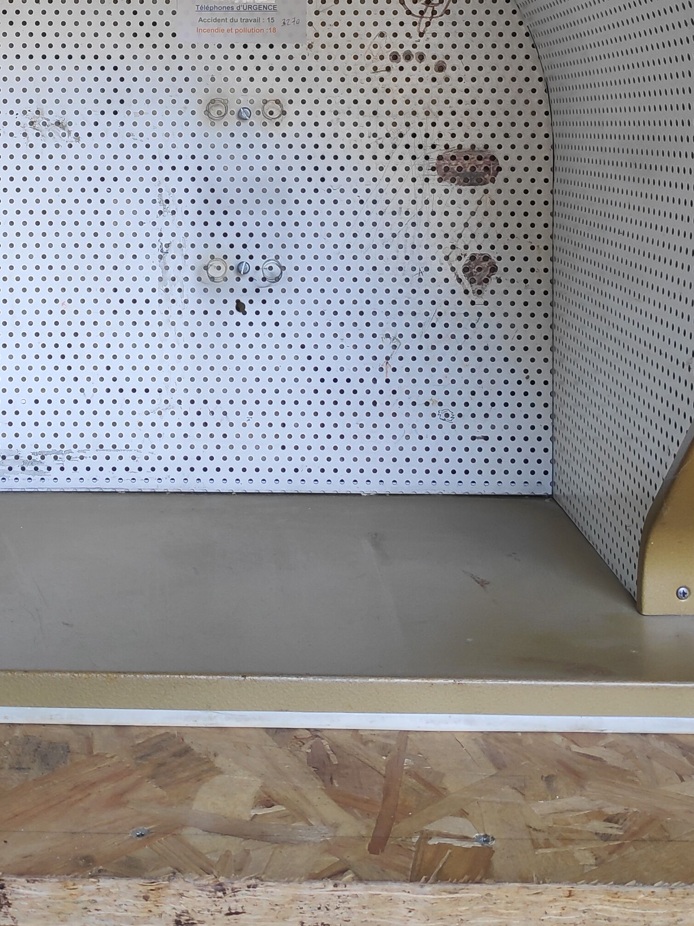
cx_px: 232
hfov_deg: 35.6
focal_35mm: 40
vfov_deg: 43.8
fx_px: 1069
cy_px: 142
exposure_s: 1/100
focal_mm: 3.94
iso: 105
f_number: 1.9
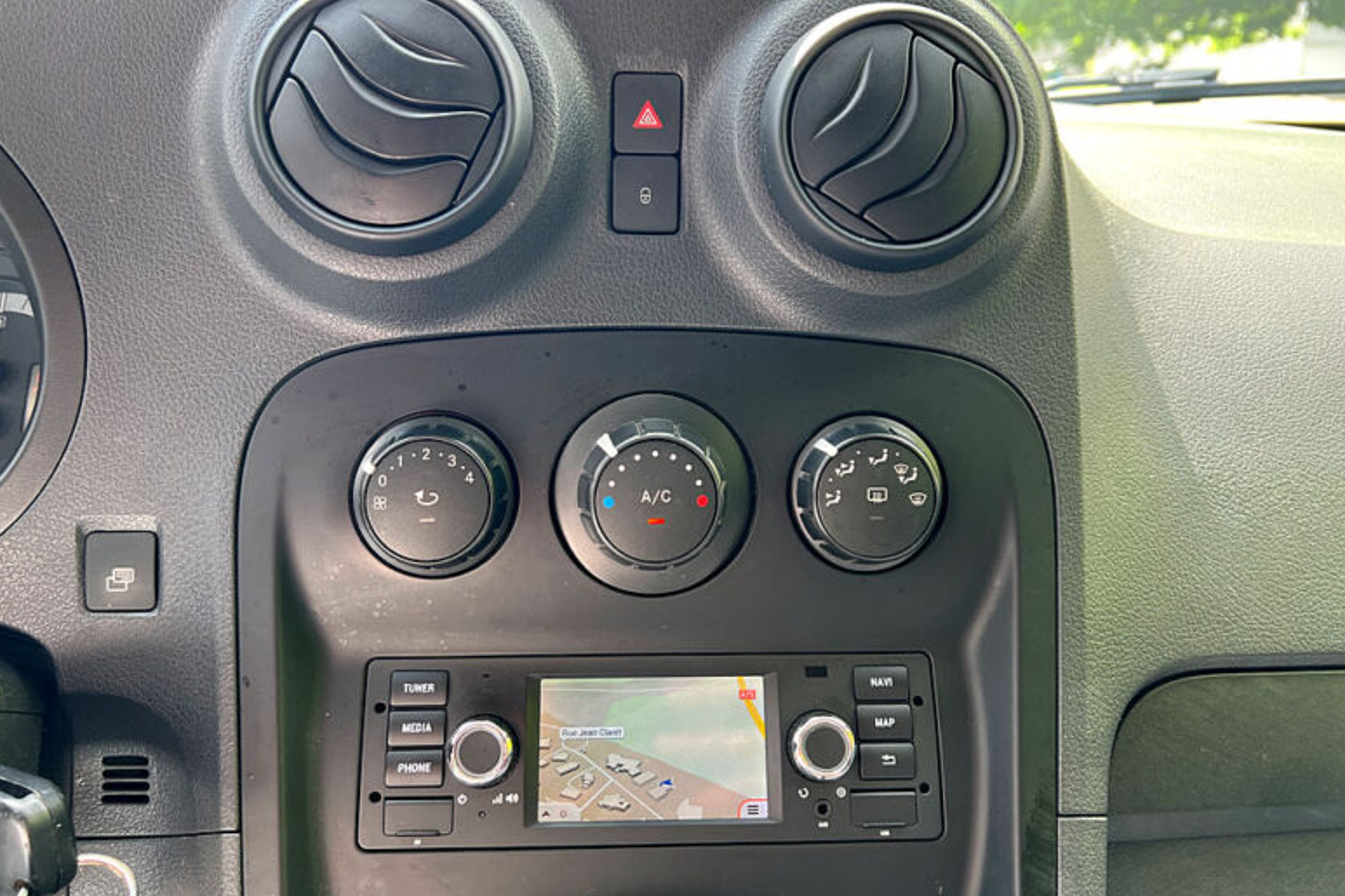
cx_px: 673
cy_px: 383
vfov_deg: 46.2
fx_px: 1046
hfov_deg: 65.5
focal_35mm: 28
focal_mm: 5.7
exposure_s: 1/121
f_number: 1.5
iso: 64
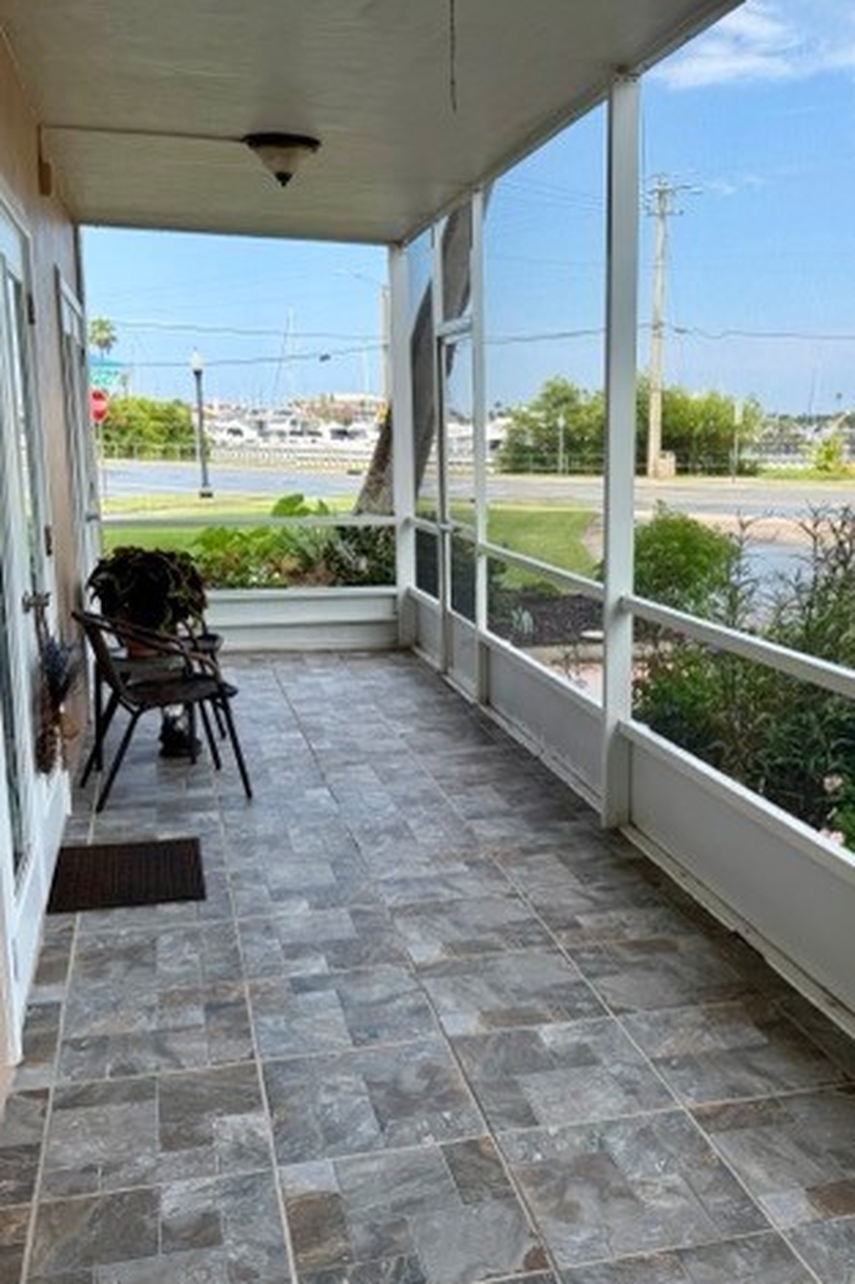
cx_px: 568
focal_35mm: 34
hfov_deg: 38.4
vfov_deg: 55.8
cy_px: 653
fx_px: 1212
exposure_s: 1/1075
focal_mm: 6.76
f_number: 1.78
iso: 80
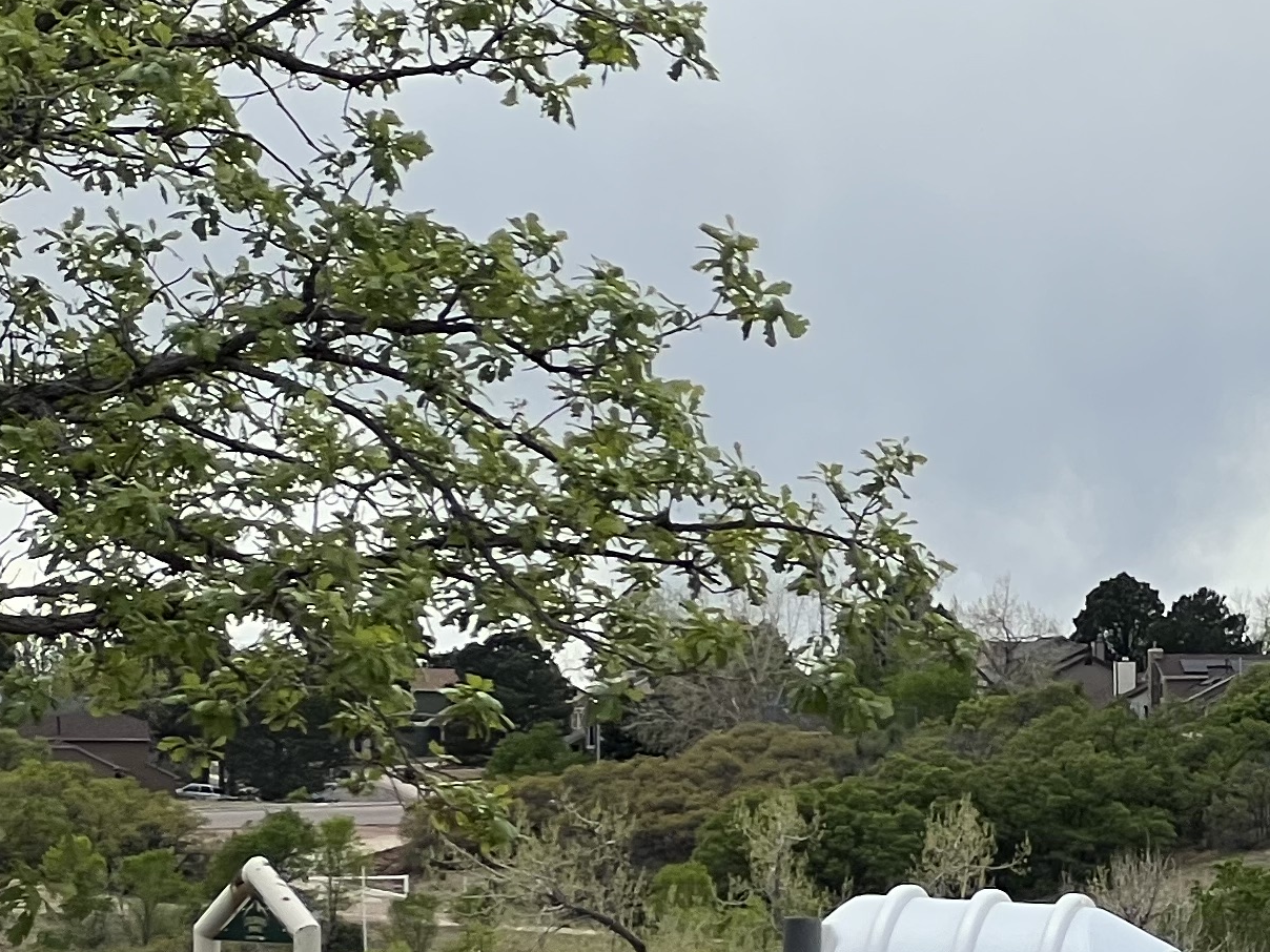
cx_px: 2063
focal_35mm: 257
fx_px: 9429
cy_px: 1020
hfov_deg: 7.5
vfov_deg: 5.8
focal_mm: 9
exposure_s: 1/708
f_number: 2.8
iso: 32
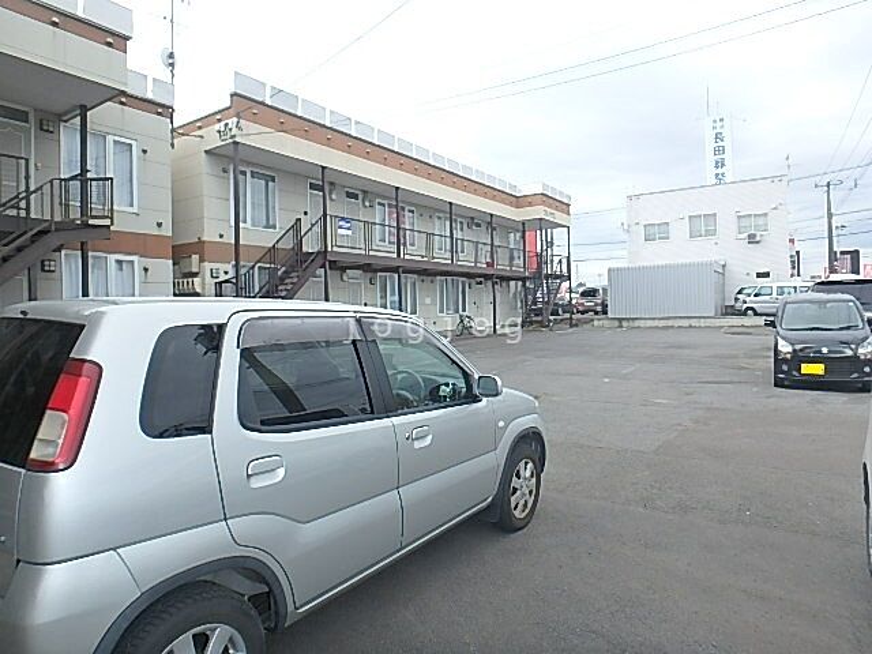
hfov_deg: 79.0
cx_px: 436
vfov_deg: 63.4
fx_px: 529
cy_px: 327
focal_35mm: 21
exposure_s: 1/400
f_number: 3.5
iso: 125
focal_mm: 3.7
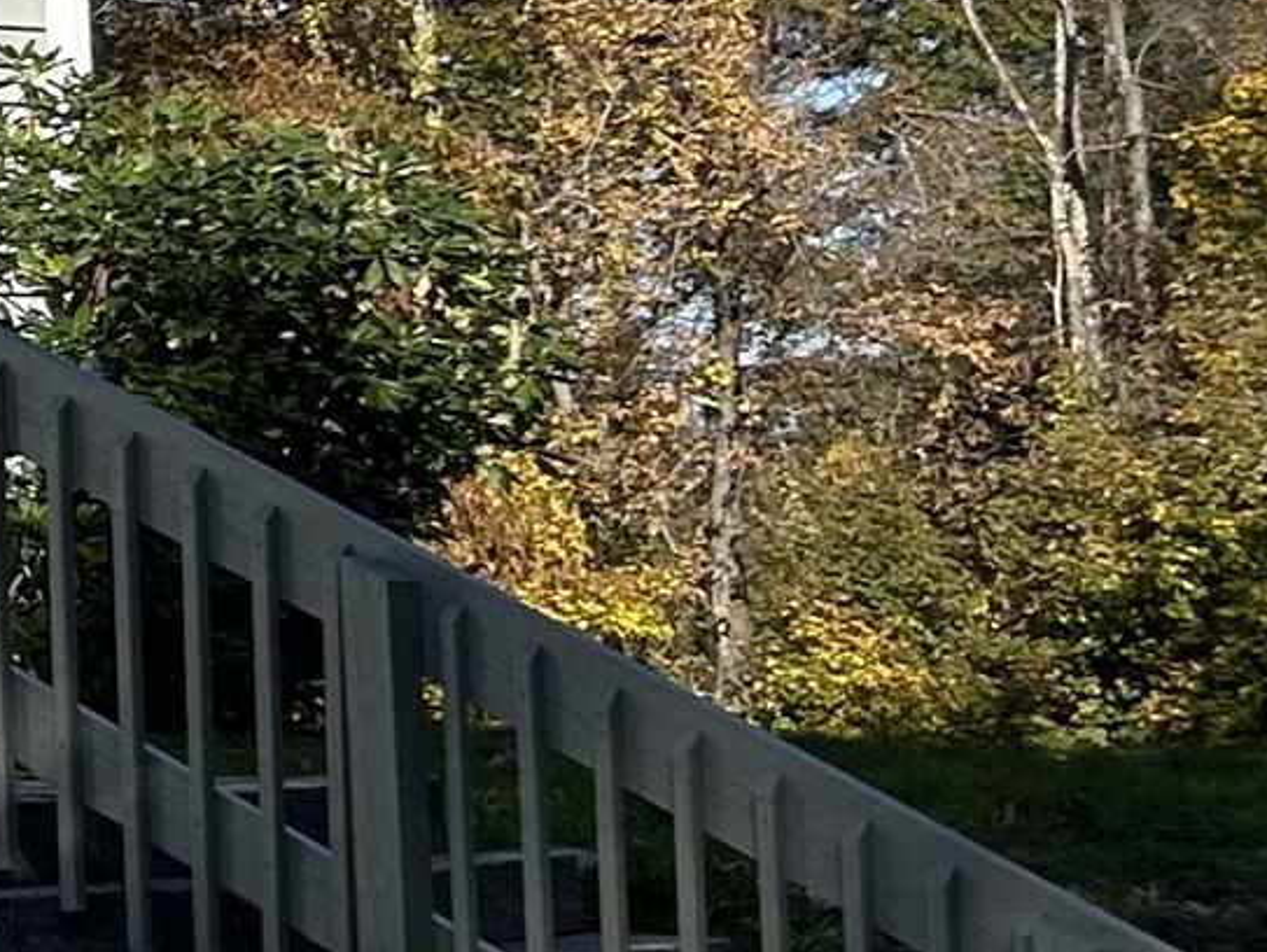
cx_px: -1491
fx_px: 5384
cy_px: 133
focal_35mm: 147
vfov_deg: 10.1
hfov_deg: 11.6
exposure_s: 1/5319
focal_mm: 5.7
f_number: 1.5
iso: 50
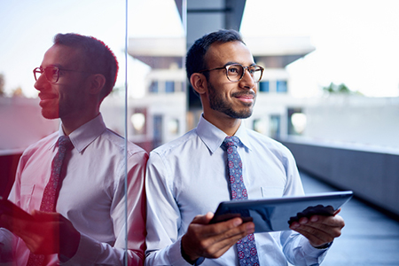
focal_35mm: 35
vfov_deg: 37.9
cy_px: 133
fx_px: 388
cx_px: 200
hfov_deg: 54.4
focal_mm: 35
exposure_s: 1/320
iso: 200
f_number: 1.6
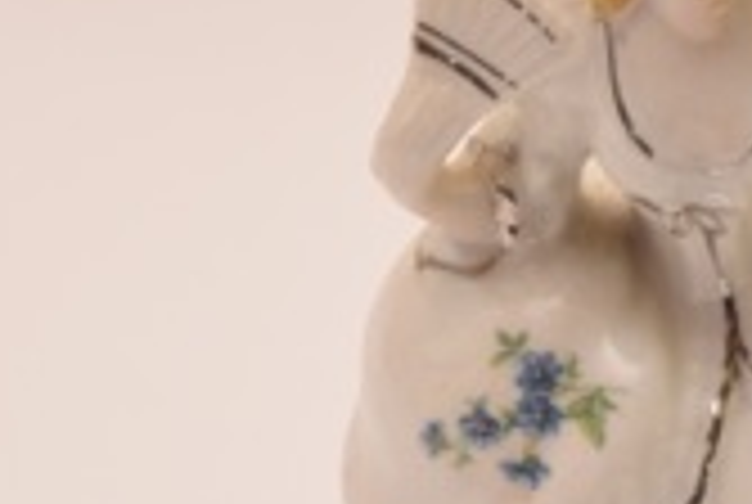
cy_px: 443
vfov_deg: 4.4
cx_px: 693
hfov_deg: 6.5
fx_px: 6611
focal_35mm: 316
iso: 800
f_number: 5.6
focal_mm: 55
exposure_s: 1/100
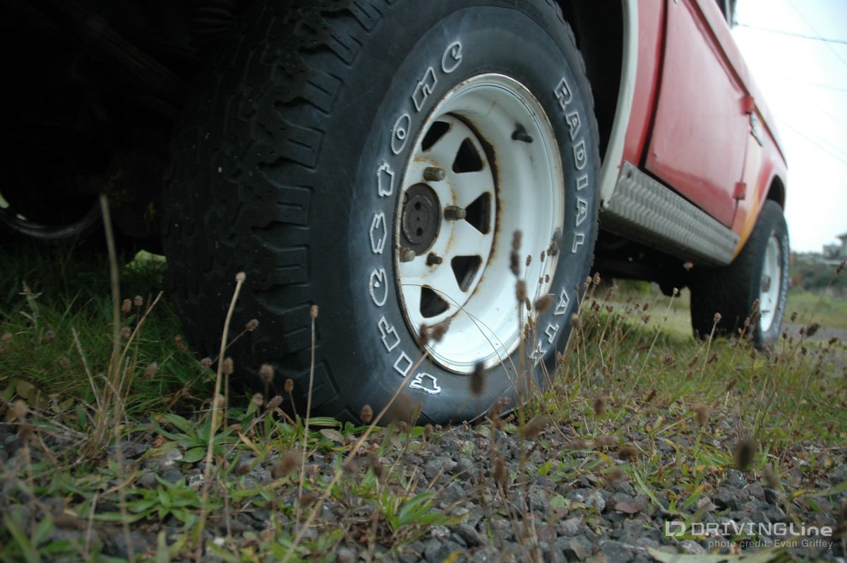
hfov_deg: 67.4
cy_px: 282
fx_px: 635
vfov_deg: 47.9
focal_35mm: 27
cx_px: 424
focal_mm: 18
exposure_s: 1/50
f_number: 3.5
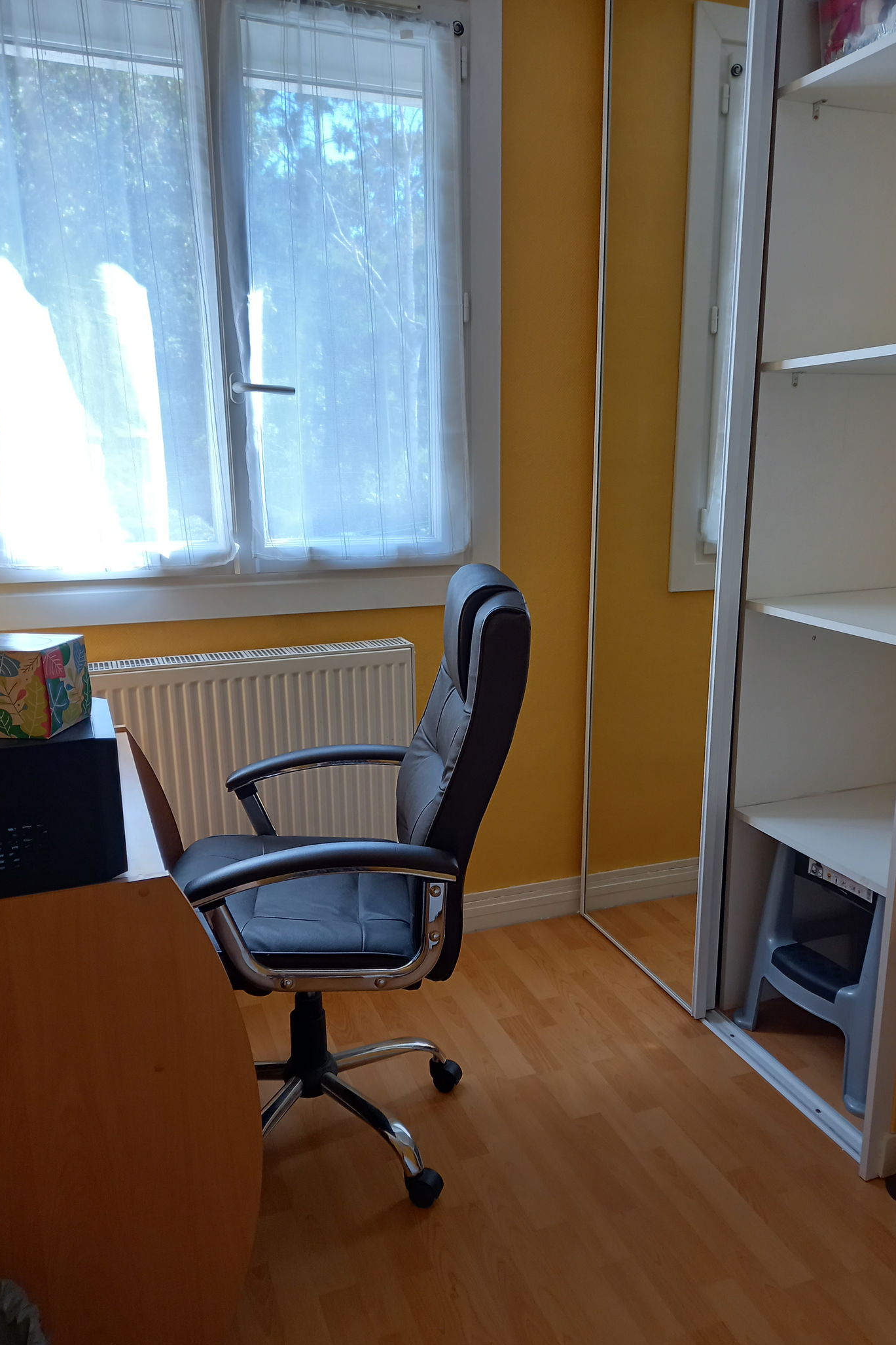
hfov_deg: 47.9
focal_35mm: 27
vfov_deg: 67.4
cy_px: 683
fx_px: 1008
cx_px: 477
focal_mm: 4.6
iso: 64
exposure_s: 1/50
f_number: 2
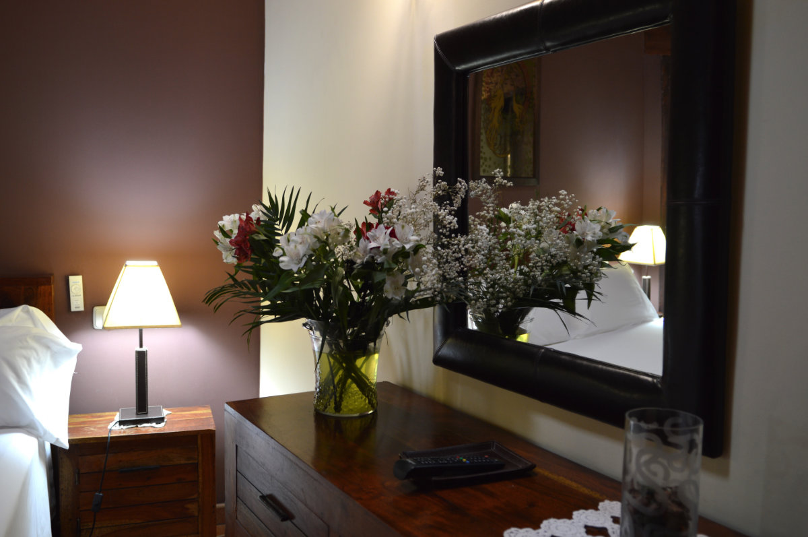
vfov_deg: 43.5
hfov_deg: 62.0
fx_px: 673
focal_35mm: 30
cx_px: 404
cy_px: 268
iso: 125
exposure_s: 1/20
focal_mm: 20
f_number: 2.8
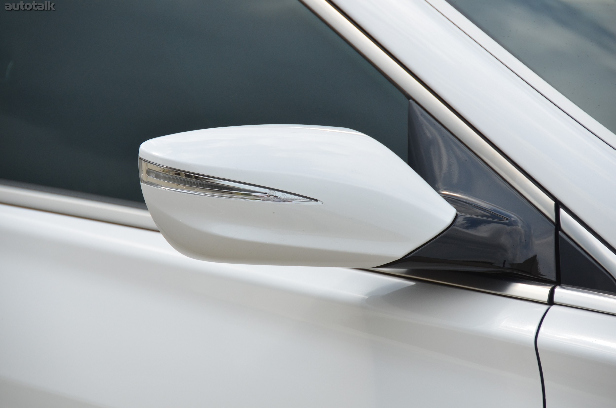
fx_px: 3842
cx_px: 308
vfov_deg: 6.1
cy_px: 204
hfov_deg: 9.2
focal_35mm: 225
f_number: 6.3
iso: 400
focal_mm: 150
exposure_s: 1/1600
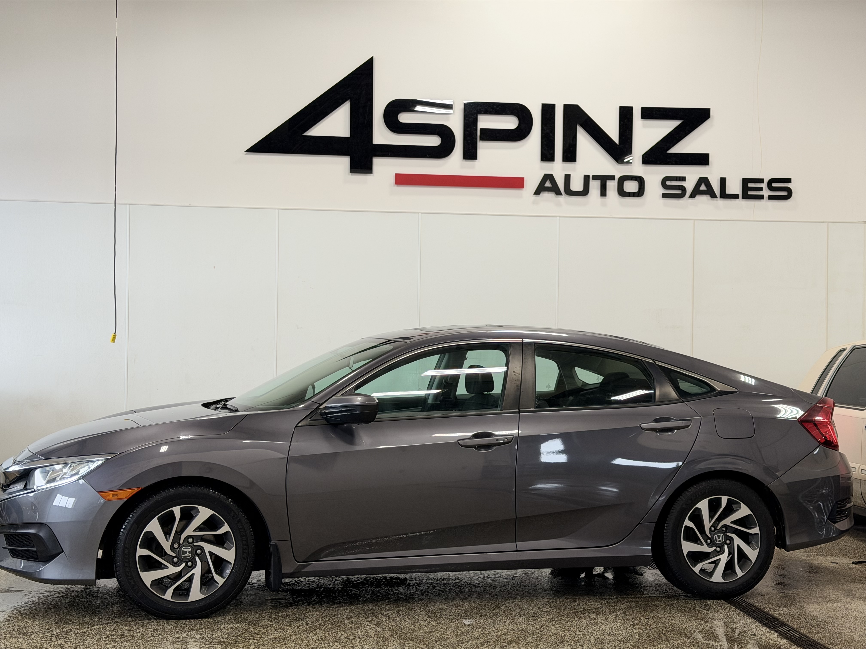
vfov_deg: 30.3
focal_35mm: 48
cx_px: 433
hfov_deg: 39.7
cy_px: 324
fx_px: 1201
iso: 50
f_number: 1.78
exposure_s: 1/120
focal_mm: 6.76
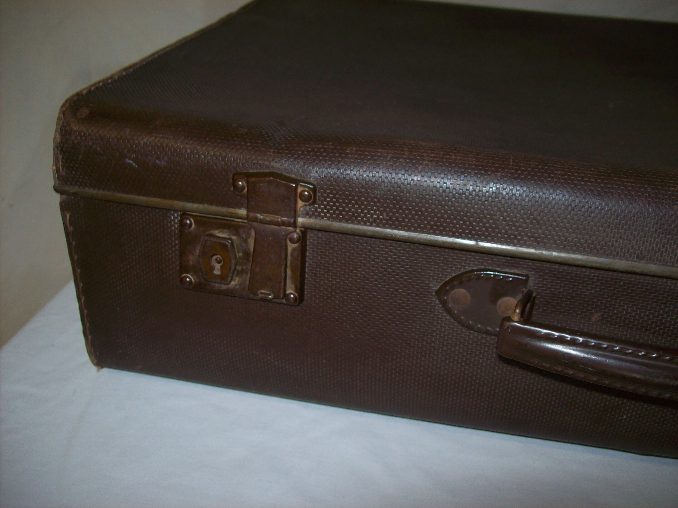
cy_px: 254
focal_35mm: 36
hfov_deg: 51.4
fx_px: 705
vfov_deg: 39.6
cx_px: 339
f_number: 2.7
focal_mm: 6
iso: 80
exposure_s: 1/64
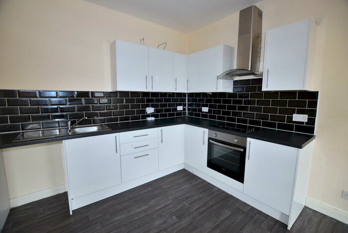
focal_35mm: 15
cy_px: 116
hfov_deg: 100.3
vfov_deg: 77.4
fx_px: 145
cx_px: 174
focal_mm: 10
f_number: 4
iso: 100
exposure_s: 1/30
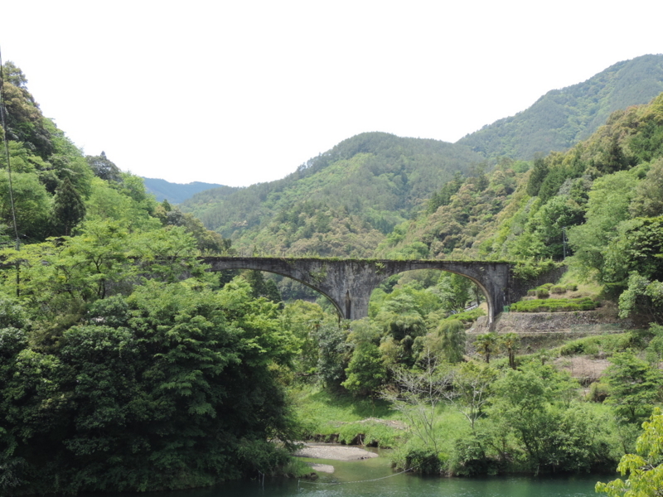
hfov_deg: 40.4
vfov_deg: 30.9
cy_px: 248
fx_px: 900
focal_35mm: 47
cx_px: 332
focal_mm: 8.3
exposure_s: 1/320
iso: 80
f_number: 3.5
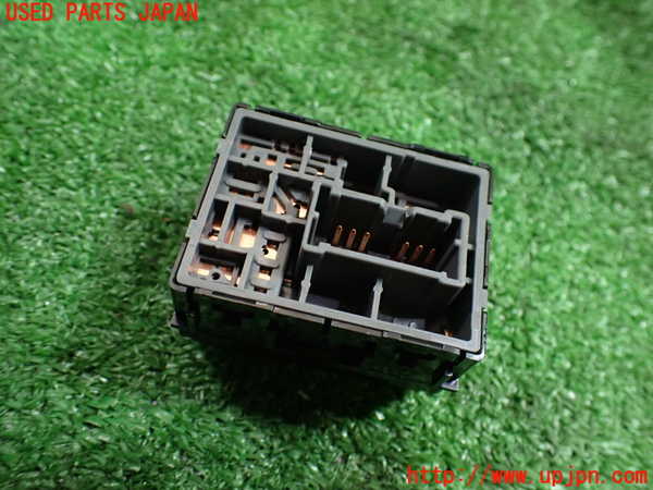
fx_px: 566
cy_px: 245
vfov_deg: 46.8
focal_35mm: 30
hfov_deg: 60.0
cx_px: 326
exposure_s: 1/80
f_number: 2.3
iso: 800
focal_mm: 5.4
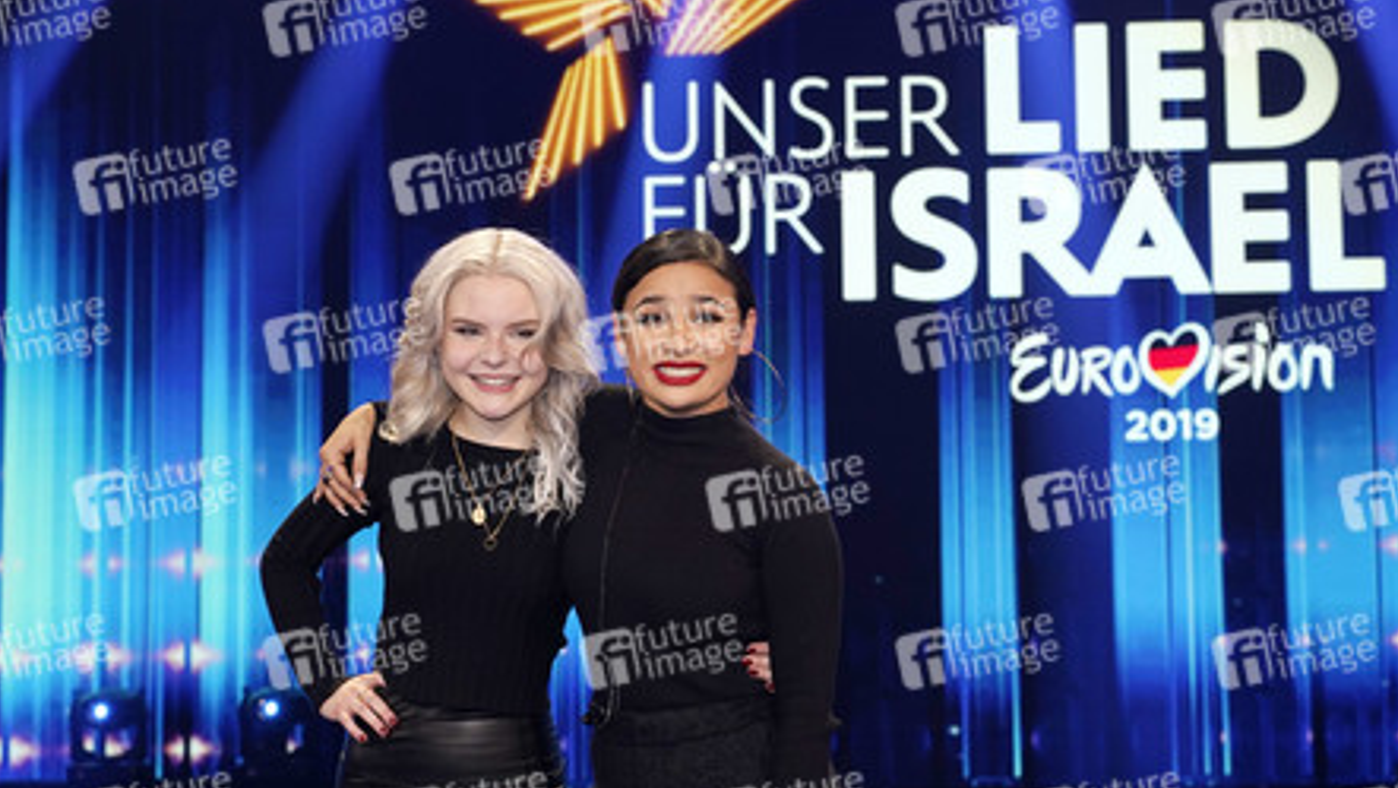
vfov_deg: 19.1
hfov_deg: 33.3
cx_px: 704
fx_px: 2336
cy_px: 415
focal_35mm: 63
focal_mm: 59
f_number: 6.3
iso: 1600
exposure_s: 1/160
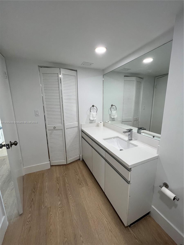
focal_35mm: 13
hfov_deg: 89.9
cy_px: 122
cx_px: 92
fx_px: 92
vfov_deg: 106.2
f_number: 1.8
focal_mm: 1.57
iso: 80
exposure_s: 1/120
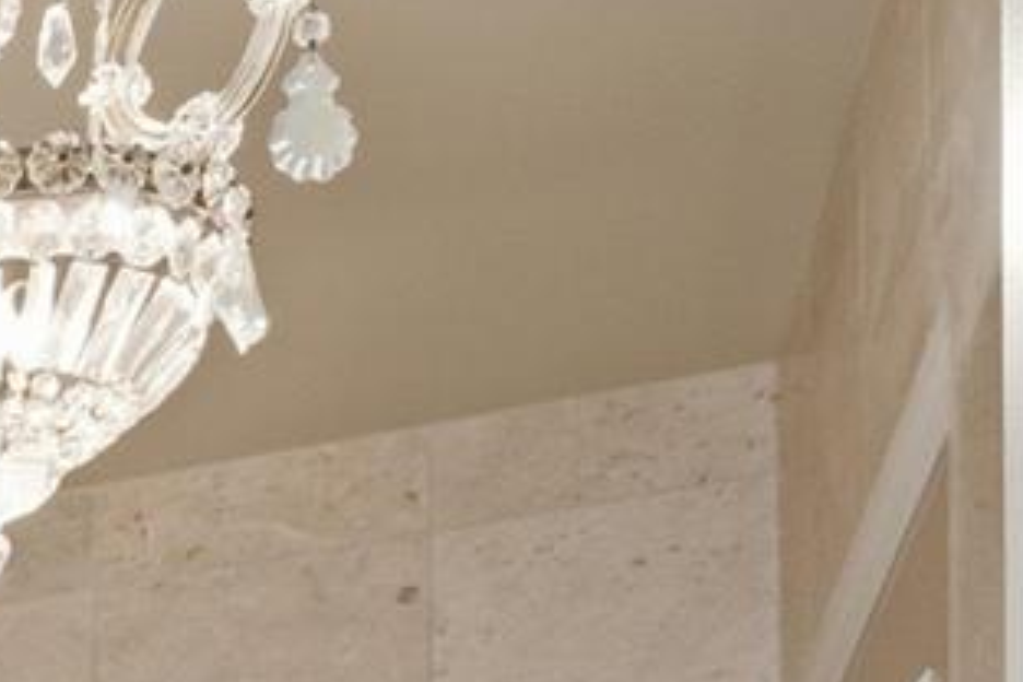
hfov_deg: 14.5
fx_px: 2984
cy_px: 1854
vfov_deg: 10.4
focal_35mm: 105
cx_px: -1256
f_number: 9
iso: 200
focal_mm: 16
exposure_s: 1/5
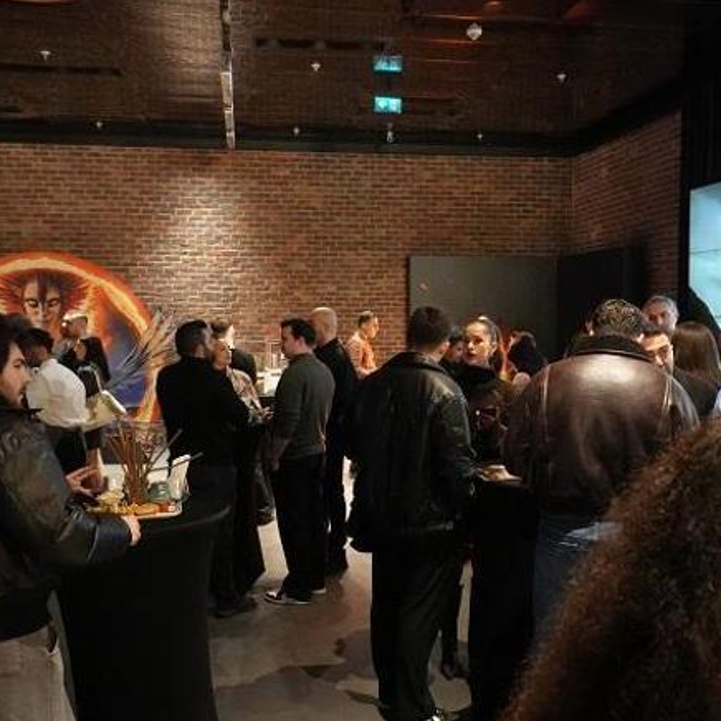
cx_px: 379
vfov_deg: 46.0
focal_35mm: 36
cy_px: 380
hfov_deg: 46.0
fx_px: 848
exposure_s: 1/60
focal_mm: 16
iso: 6400
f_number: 3.5
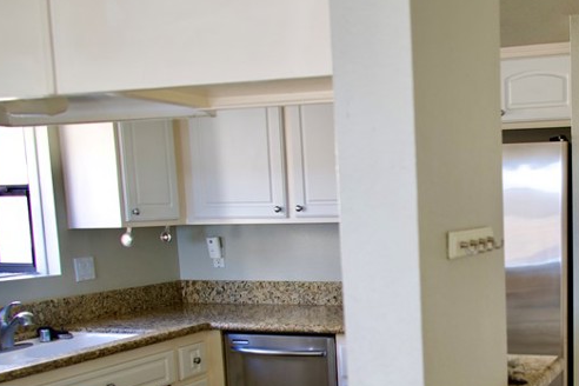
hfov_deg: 38.0
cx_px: 474
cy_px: 312
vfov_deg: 26.5
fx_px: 804
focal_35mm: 50
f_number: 4
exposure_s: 1/125
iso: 640
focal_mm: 24
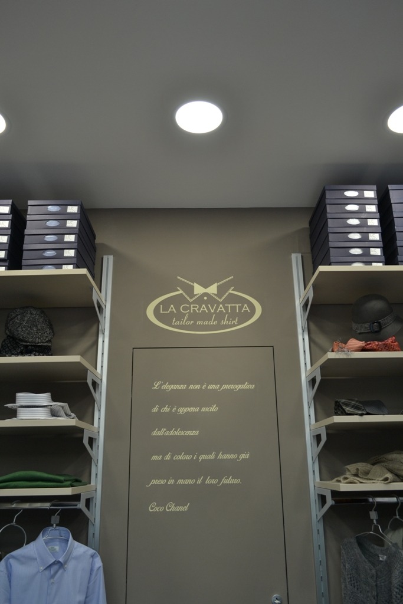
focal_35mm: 30
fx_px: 504
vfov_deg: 61.9
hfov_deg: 43.6
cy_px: 302
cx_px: 202
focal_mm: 20
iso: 160
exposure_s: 1/30
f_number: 3.8
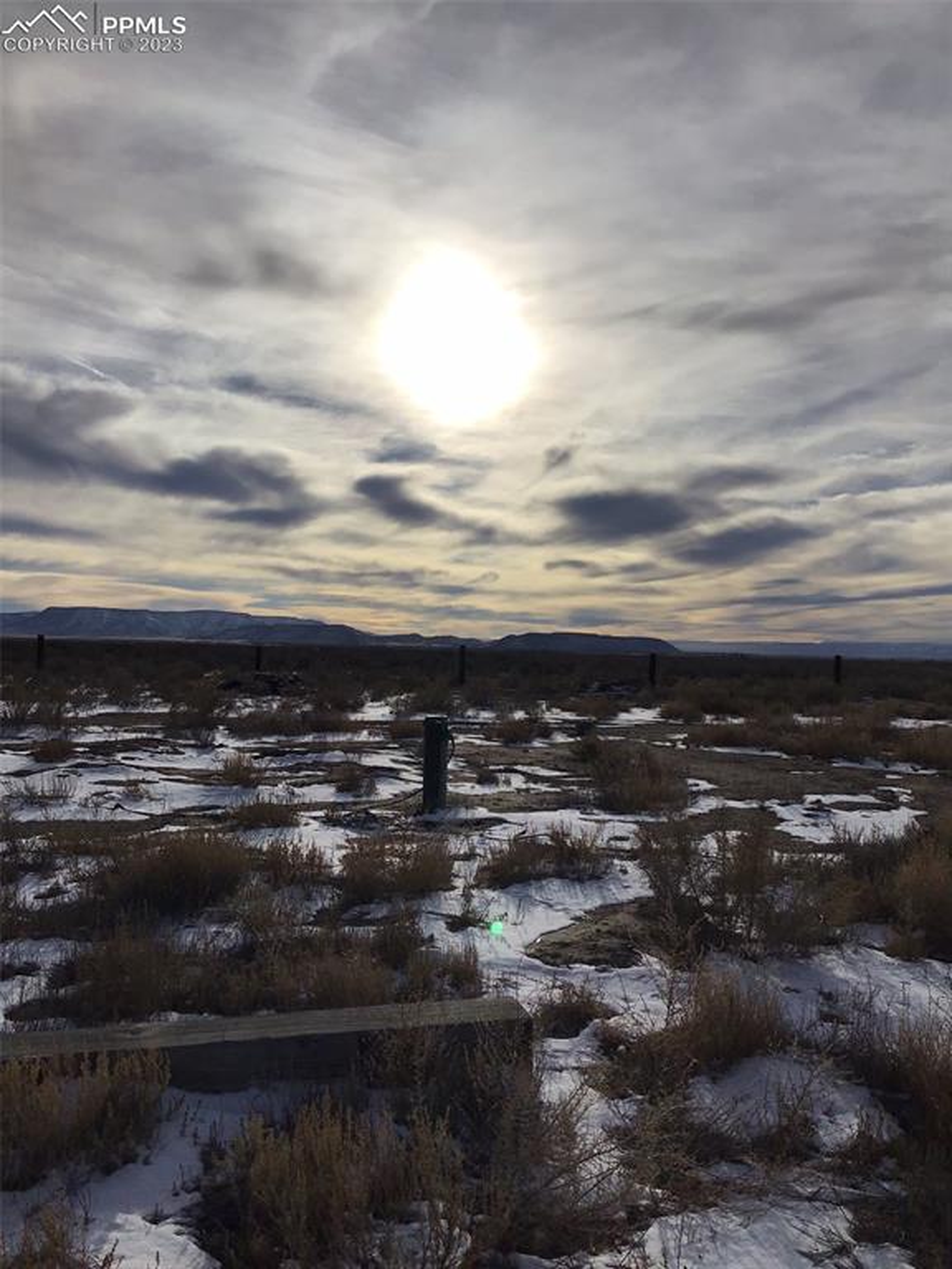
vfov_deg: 58.4
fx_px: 1137
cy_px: 634
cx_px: 476
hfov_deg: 45.4
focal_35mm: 31
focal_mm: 3.3
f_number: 2.4
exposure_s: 1/7407
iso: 25
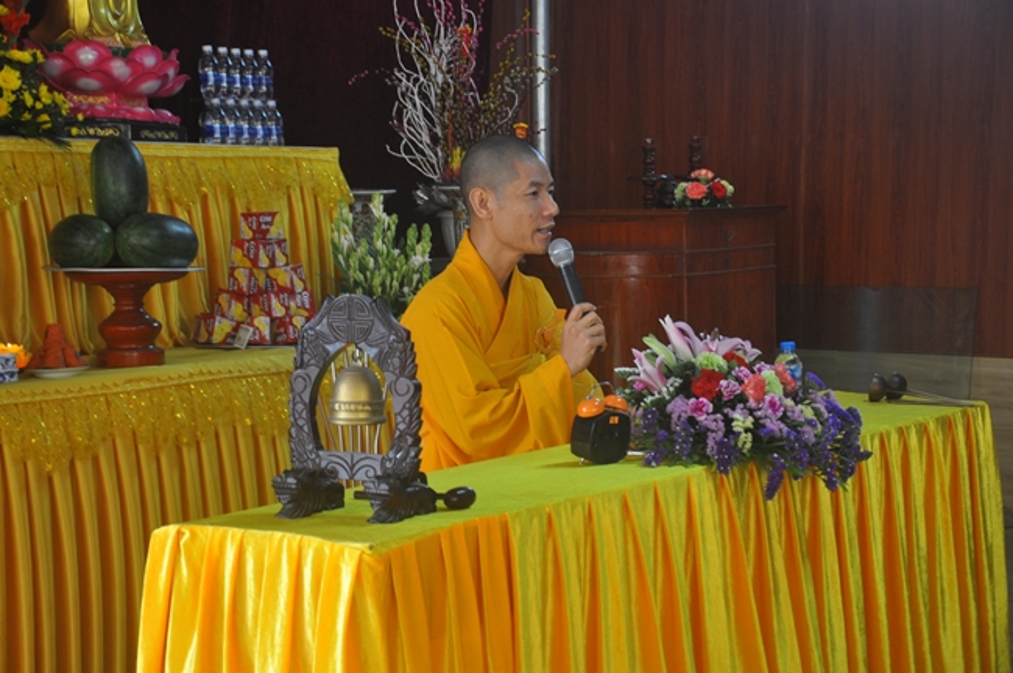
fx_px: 2024
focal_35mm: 72
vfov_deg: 18.9
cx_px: 506
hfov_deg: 28.1
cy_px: 336
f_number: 4.8
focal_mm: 48
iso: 640
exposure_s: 1/30
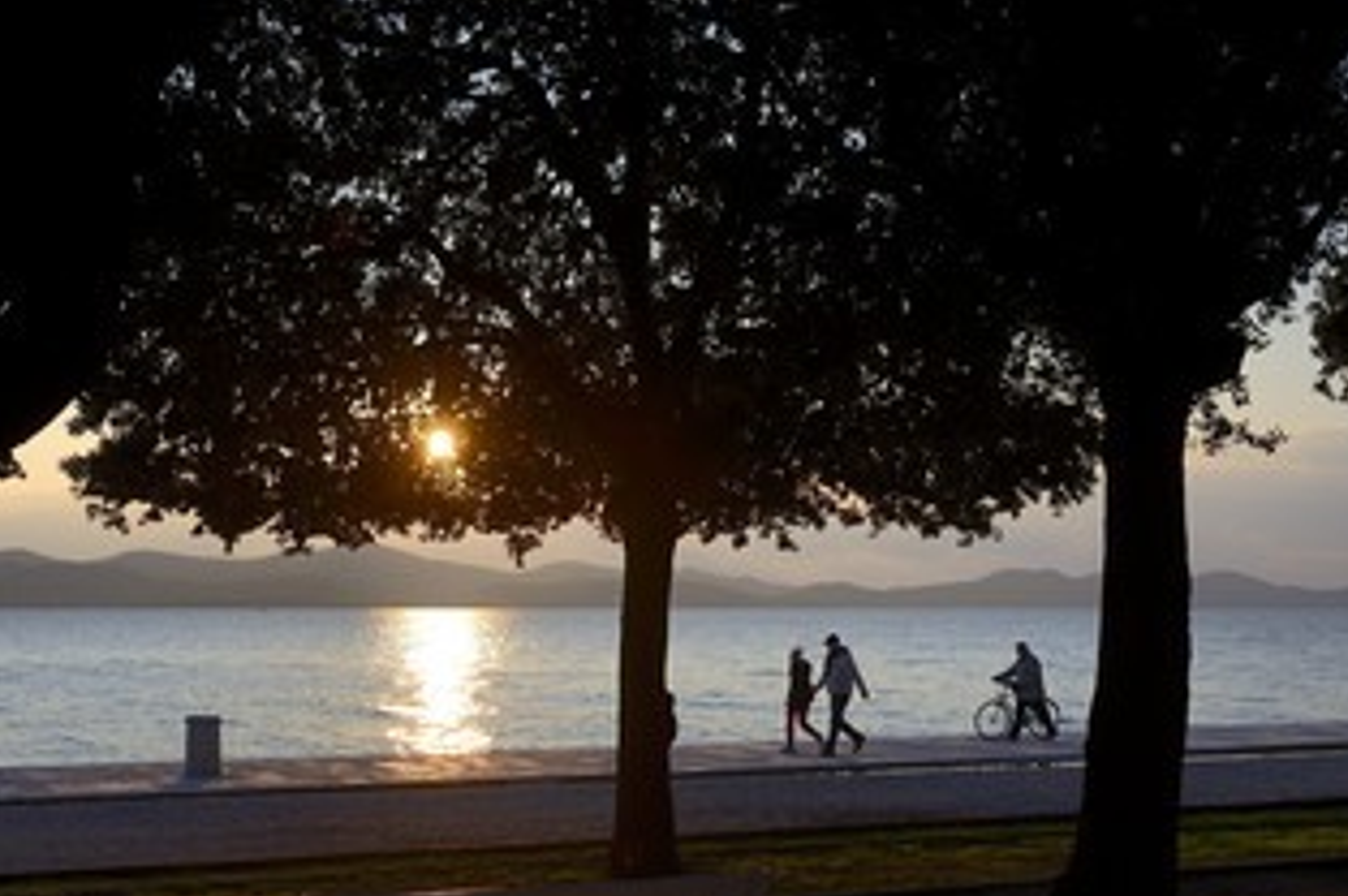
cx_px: 482
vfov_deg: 30.9
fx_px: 1608
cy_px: 599
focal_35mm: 43
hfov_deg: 45.0
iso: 200
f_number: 9
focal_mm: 32
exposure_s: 1/320
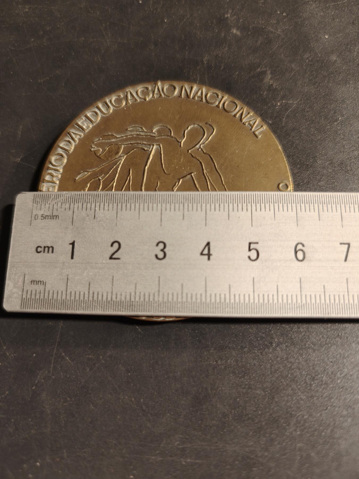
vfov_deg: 73.9
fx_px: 318
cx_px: 180
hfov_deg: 58.9
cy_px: 240
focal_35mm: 23
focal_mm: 6.06
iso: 80
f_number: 1.6
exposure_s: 1/100
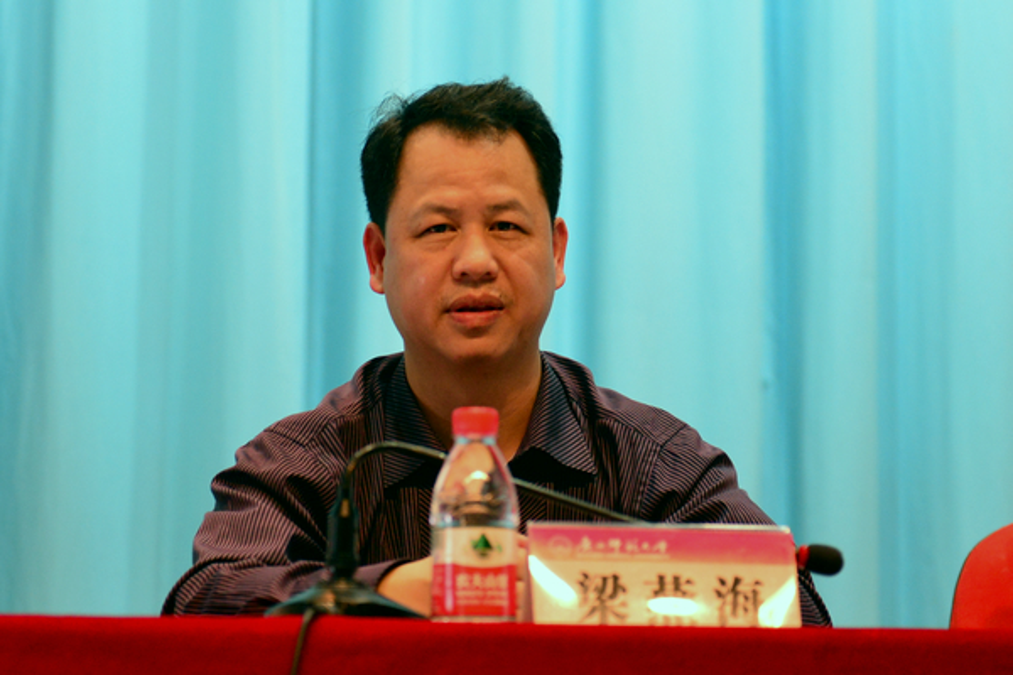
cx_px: 506
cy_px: 338
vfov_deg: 19.5
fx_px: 1970
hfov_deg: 28.8
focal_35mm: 70
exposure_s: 1/250
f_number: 2.8
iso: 2000
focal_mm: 70
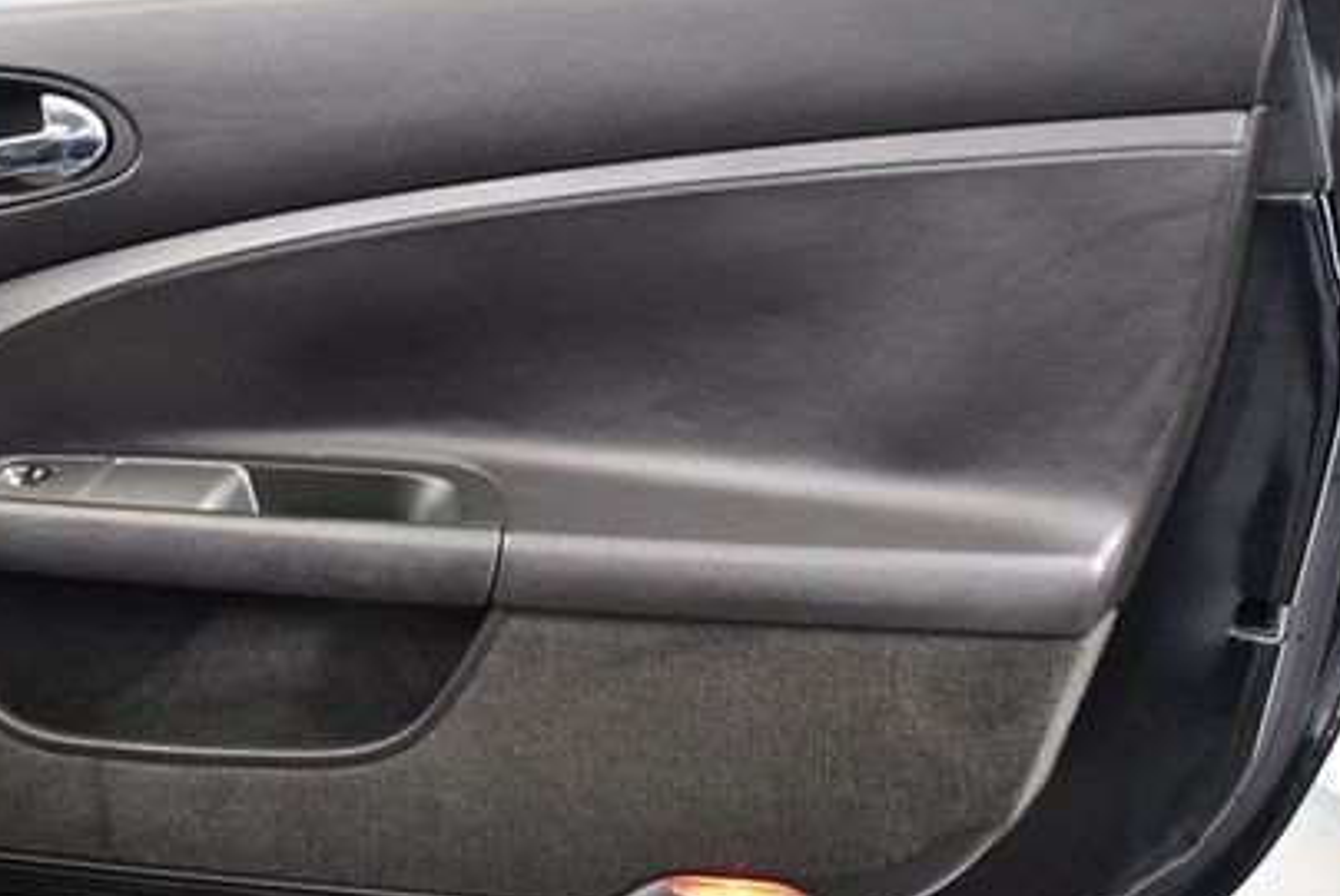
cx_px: 488
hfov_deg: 34.8
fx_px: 2123
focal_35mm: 57
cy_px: 405
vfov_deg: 23.8
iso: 3200
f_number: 3.5
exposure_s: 1/60
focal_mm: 18
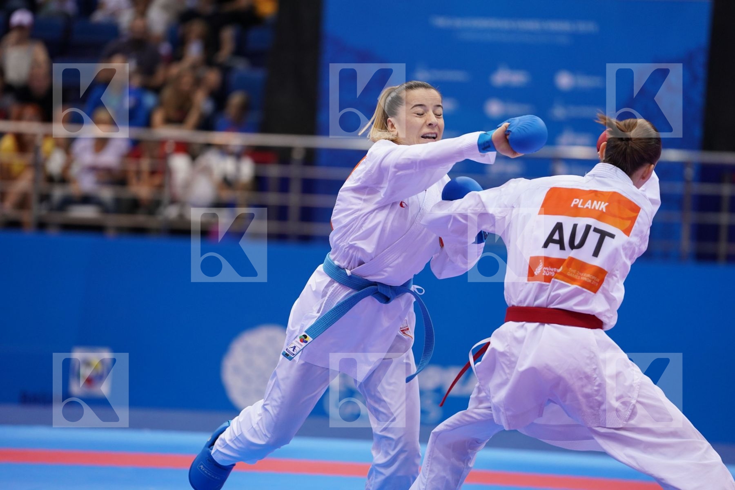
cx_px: 368
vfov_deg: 6.9
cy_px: 245
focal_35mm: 200
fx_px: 4083
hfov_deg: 10.3
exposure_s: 1/1000
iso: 1250
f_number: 2.8
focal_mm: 200
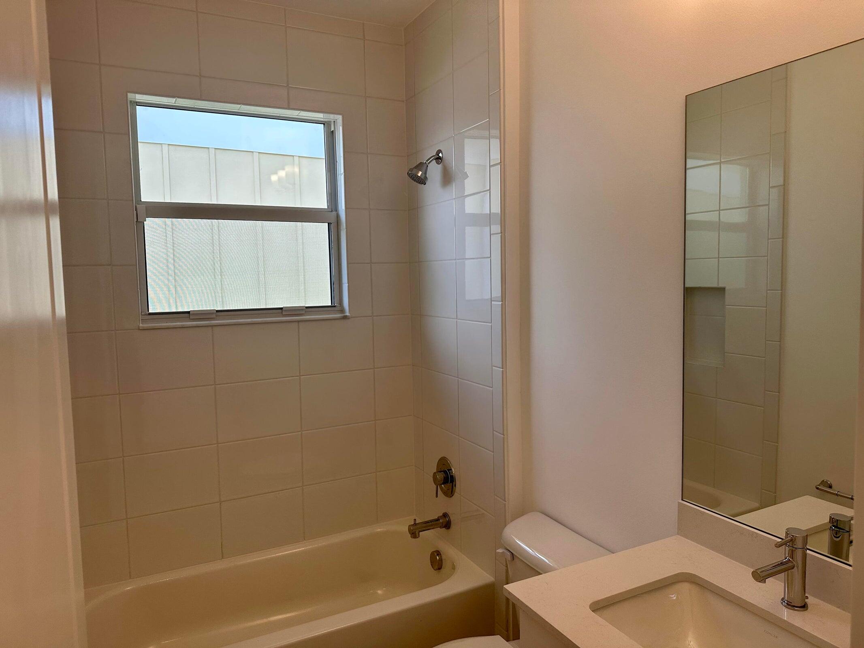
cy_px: 324
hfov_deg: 71.6
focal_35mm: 24
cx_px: 432
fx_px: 599
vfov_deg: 56.8
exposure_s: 1/441
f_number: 1.78
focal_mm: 6.86
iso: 80
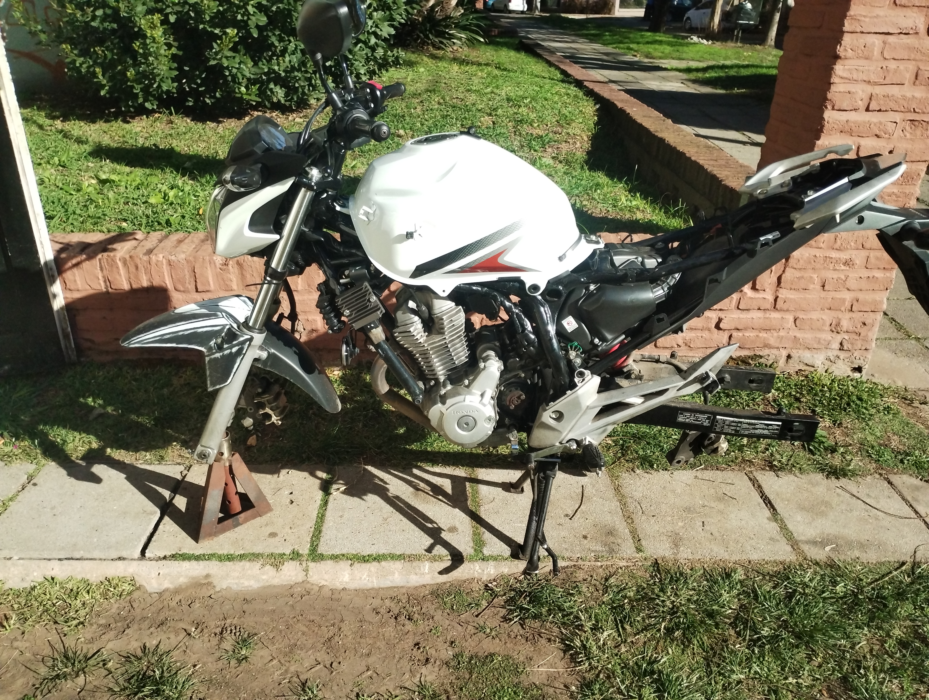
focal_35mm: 28
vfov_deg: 49.9
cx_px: 464
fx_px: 753
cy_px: 350
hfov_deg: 63.4
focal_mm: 4.27
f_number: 1.8
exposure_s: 1/5122
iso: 1600
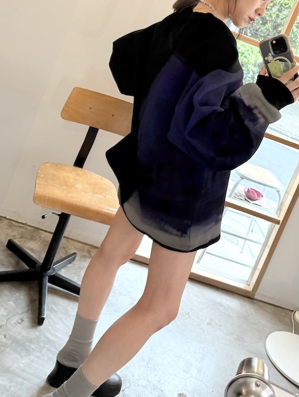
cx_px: 150
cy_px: 198
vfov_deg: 71.6
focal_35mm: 24
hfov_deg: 56.9
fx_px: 276
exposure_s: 1/120
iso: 200
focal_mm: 6.76
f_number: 1.78
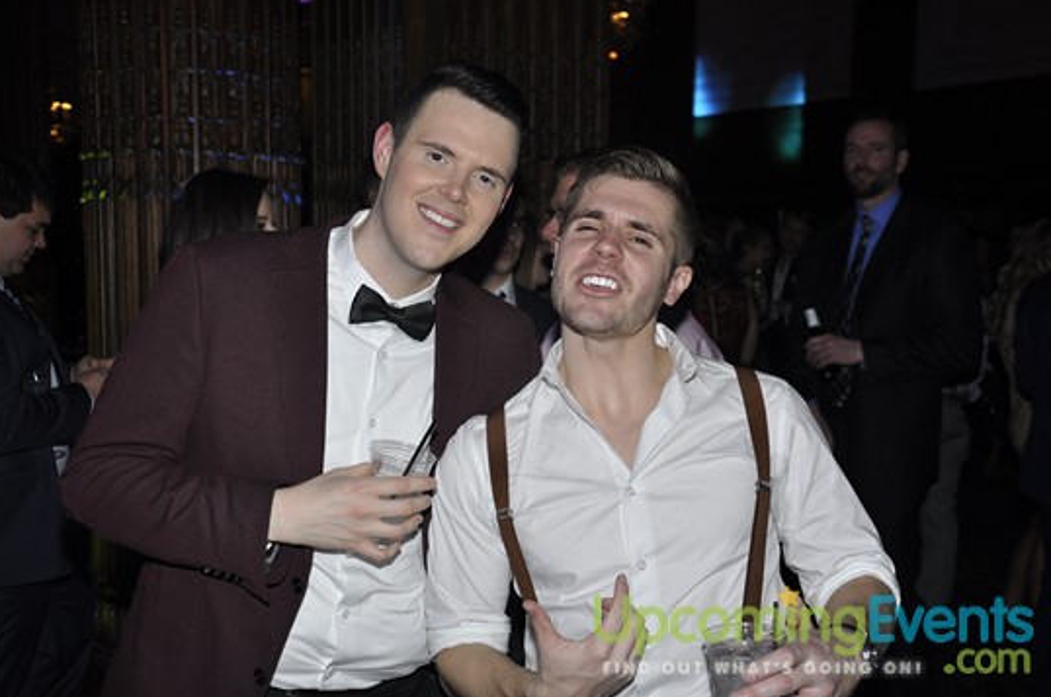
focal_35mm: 46
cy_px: 348
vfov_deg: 29.2
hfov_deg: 42.8
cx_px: 526
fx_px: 1341
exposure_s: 1/60
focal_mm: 30
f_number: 5
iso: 400
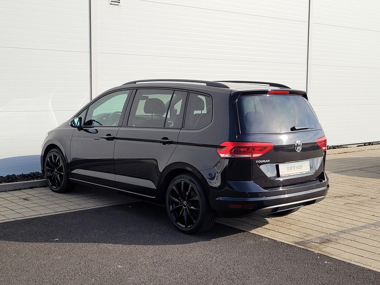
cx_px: 190
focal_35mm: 26
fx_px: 285
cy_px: 142
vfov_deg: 53.1
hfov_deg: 67.3
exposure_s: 1/1614
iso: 40
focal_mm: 5.4
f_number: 1.8
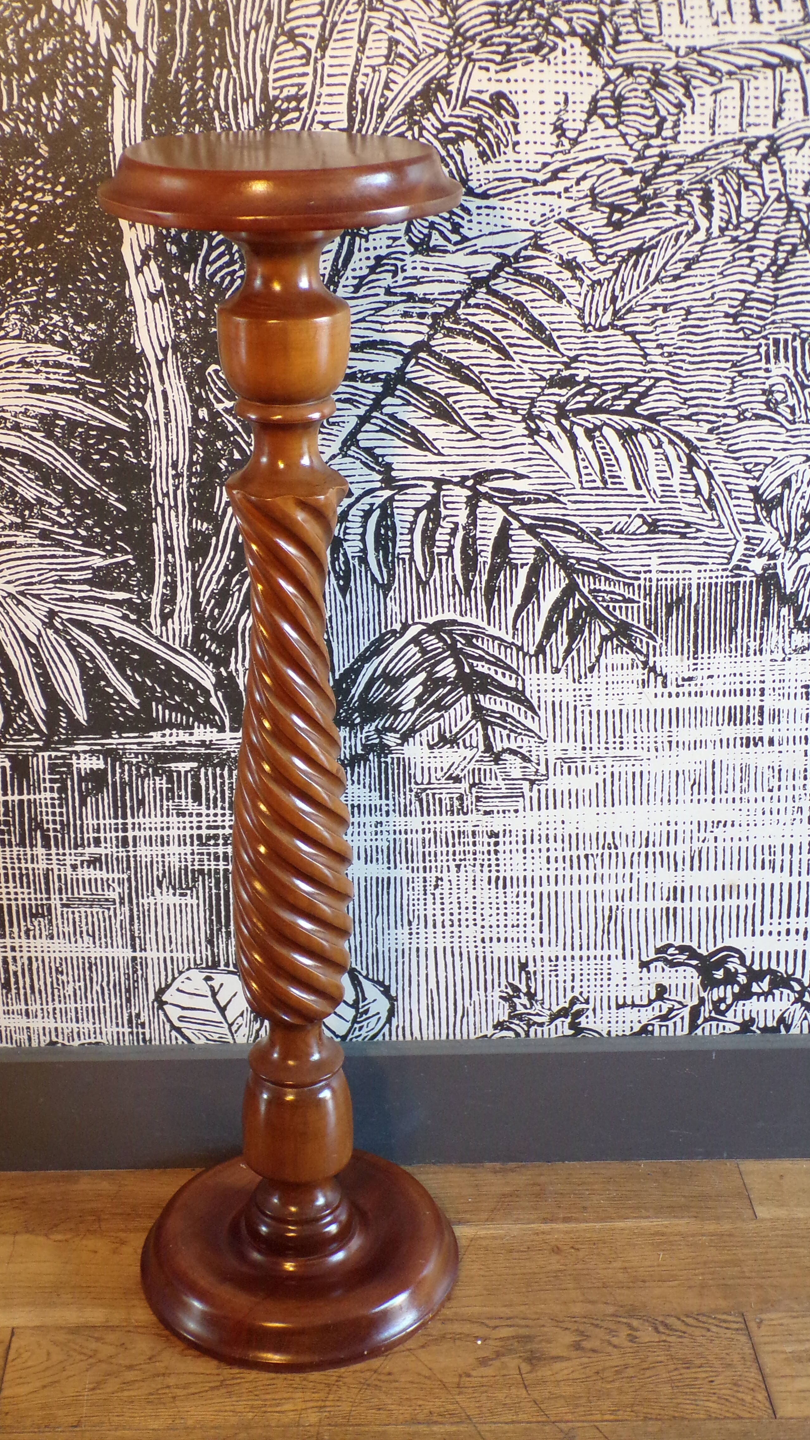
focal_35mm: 46
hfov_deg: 25.9
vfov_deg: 44.6
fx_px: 1757
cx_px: 289
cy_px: 718
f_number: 3.4
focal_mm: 7.6
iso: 276
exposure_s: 1/17
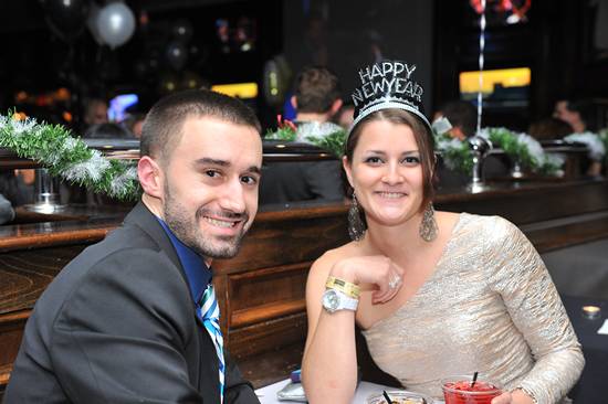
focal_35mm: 50
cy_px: 202
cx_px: 304
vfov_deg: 27.0
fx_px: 844
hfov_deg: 39.6
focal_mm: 50
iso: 1000
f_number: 5
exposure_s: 1/100
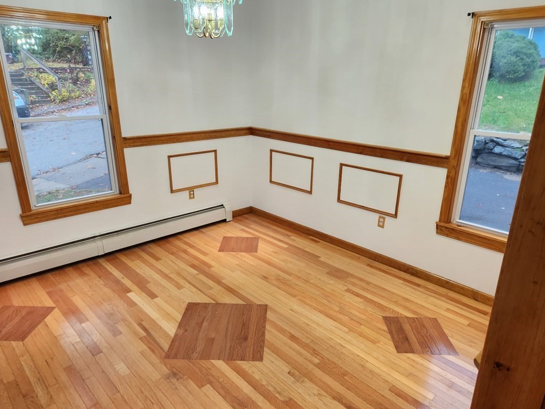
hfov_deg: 71.6
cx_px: 273
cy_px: 211
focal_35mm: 24
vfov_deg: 56.8
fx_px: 378
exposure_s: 1/120
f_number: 1.8
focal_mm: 5.4
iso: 125
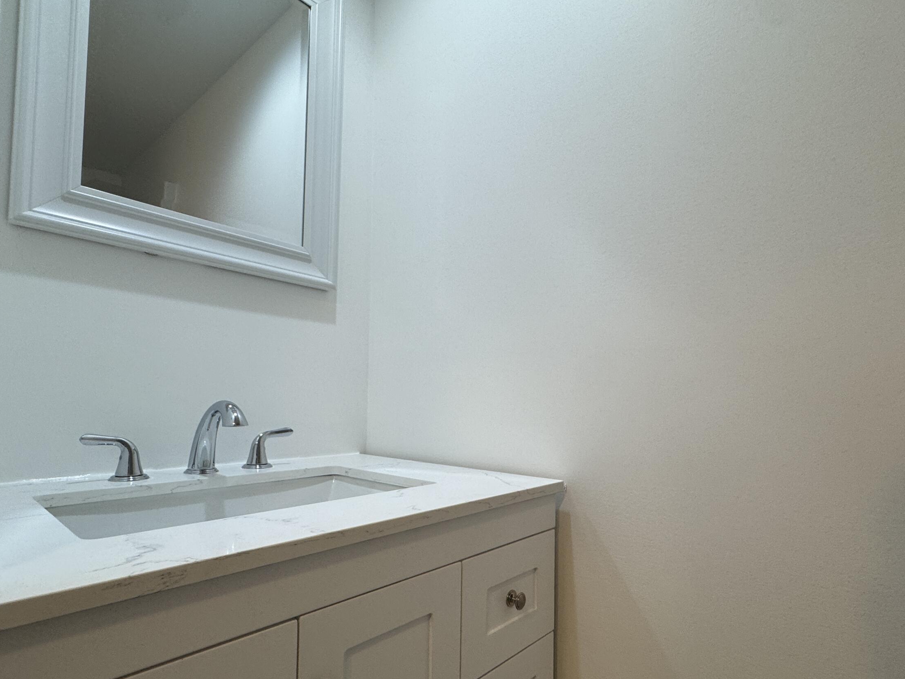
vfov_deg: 68.4
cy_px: 387
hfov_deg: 84.6
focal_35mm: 19
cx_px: 473
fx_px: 497
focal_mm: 2.22
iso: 125
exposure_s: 1/120
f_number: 2.2
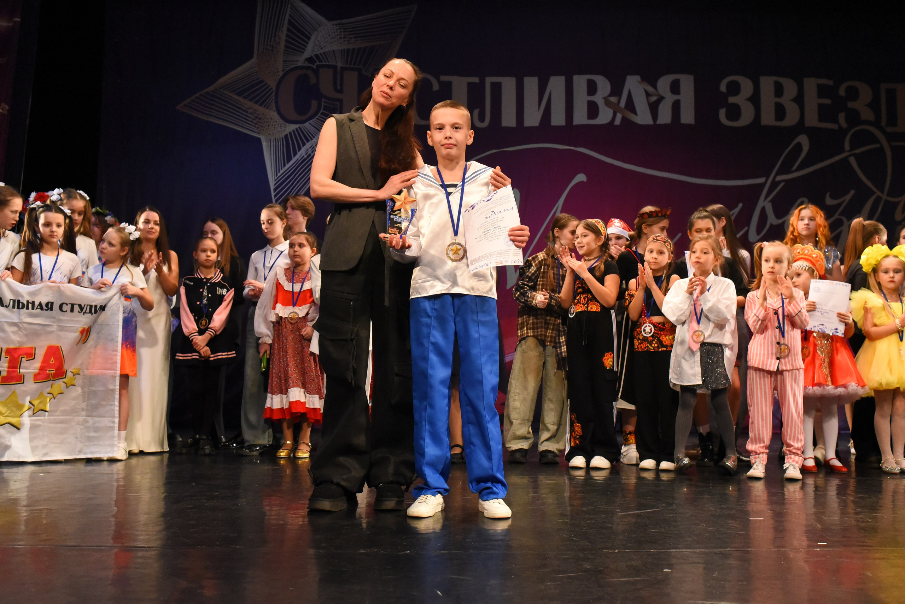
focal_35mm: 35
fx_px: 880
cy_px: 302
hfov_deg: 54.4
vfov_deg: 37.9
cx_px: 452
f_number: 6.3
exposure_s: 1/250
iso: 5000
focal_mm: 35
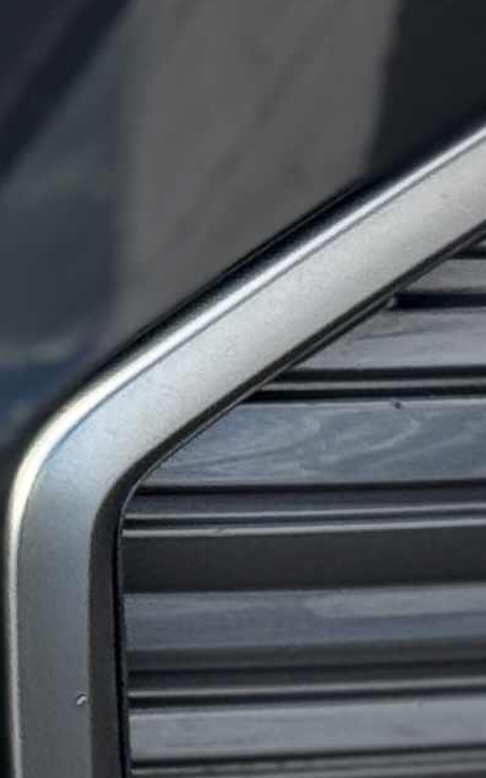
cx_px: -1981
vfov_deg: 6.4
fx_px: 6910
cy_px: -15
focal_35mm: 326
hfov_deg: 3.7
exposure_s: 1/1575
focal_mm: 6.76
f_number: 1.78
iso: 64
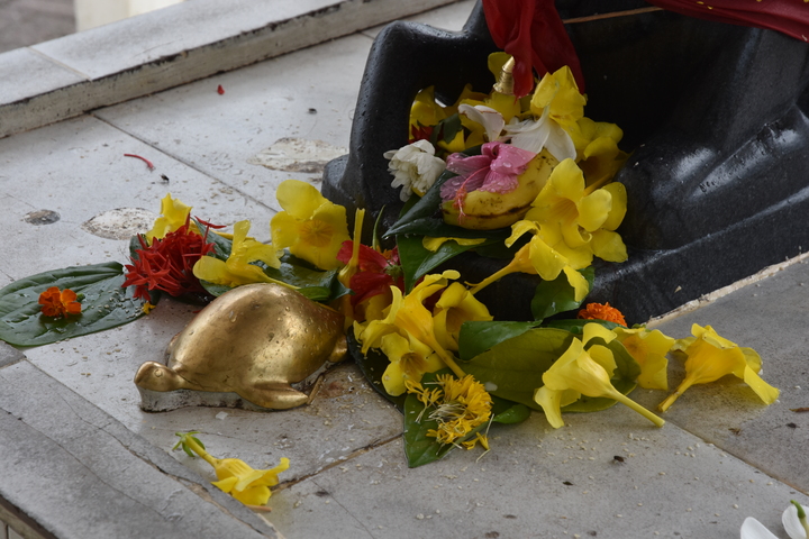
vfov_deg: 14.0
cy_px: 270
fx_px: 2191
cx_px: 404
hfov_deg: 20.9
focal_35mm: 98
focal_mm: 65
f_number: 8
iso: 360
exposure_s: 1/500
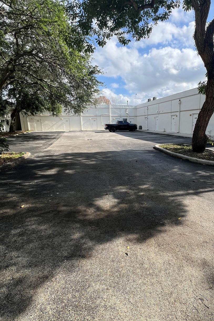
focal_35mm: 17
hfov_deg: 68.8
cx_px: 139
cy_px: 155
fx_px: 152
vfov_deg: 93.3
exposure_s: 1/1119
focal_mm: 1.57
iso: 32
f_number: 1.8
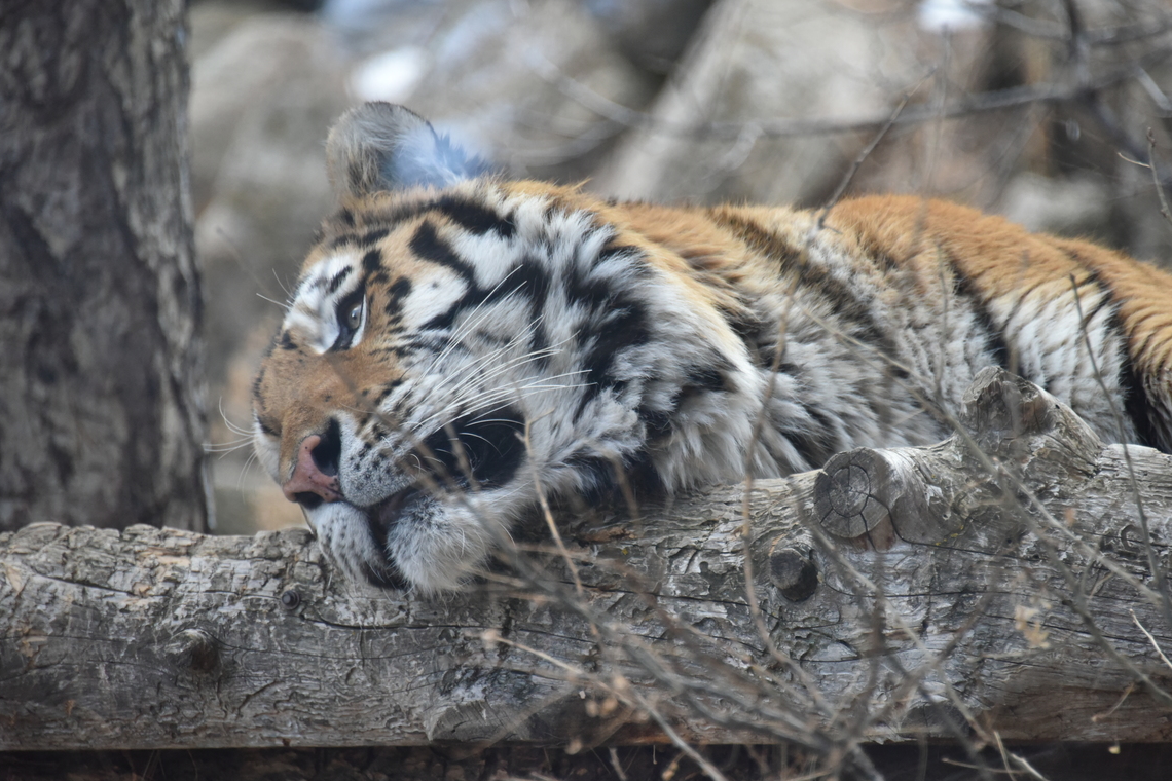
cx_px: 620
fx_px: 10970
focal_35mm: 337
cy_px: 408
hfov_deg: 6.1
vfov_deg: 4.1
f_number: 5.6
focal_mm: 300
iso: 2500
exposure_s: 1/640
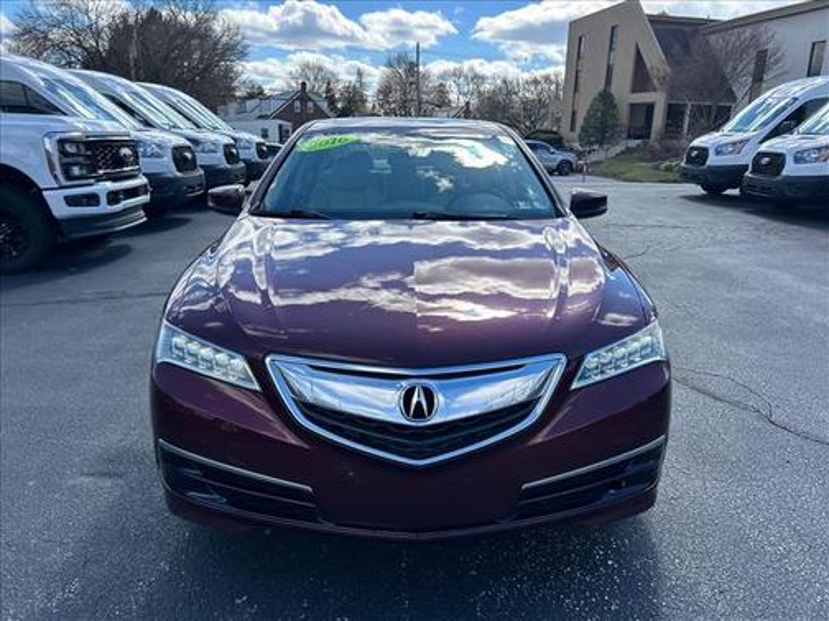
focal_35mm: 26
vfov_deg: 53.1
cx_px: 414
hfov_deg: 67.3
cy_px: 310
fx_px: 623
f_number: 1.5
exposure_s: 1/1972
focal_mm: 5.7
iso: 50
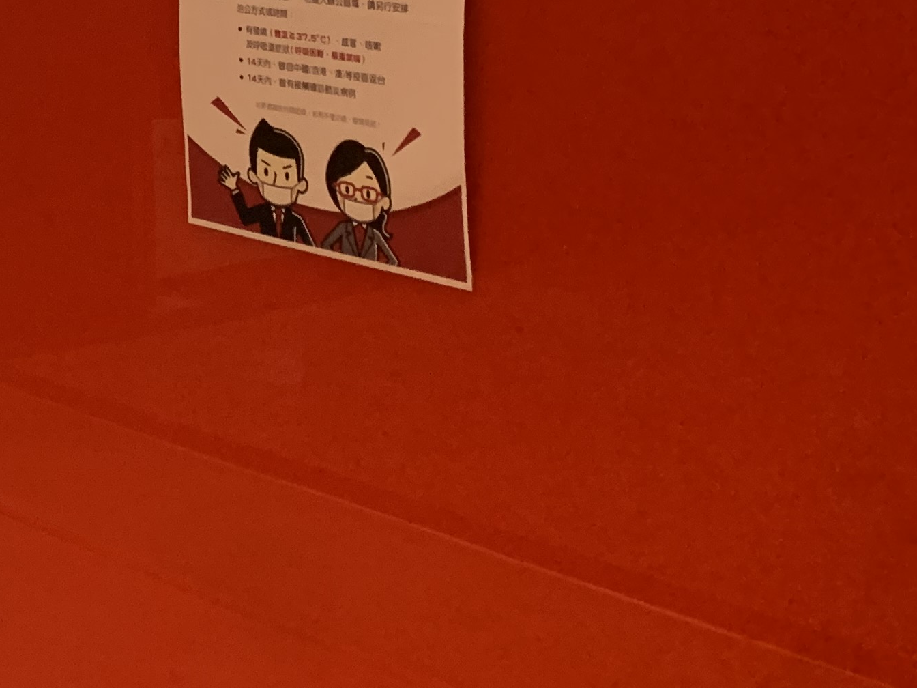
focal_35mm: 78
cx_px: -423
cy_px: -203
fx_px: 2066
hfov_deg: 21.4
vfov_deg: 17.7
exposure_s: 1/60
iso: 200
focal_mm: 4.25
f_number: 1.8
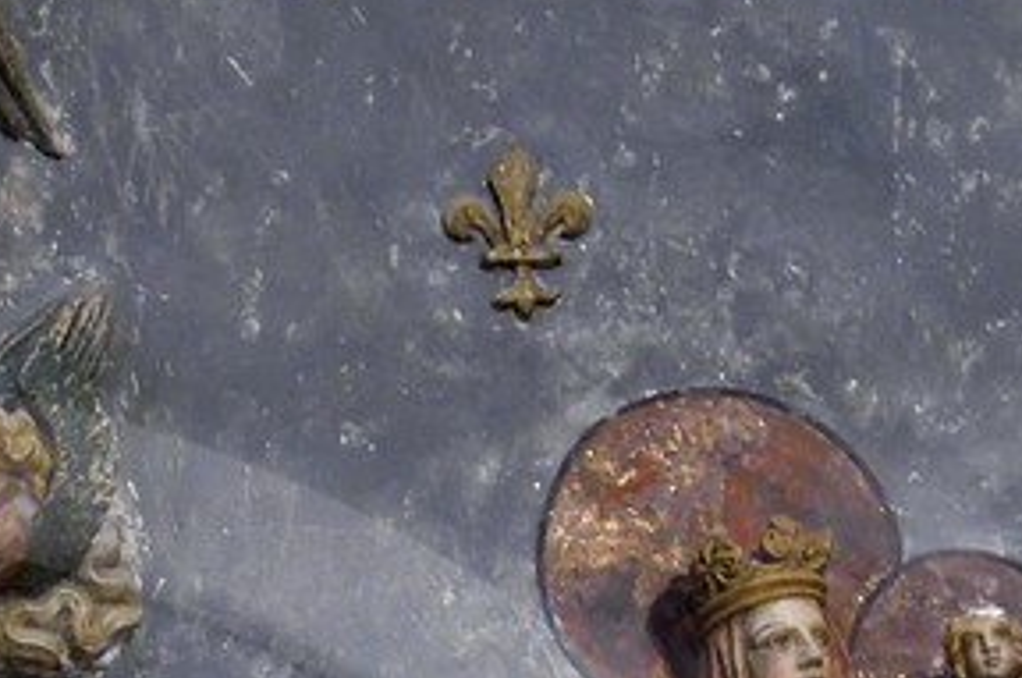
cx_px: -284
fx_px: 5045
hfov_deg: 11.3
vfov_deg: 7.1
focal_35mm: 178
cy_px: 1839
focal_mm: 32
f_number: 5
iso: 1600
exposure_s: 1/8
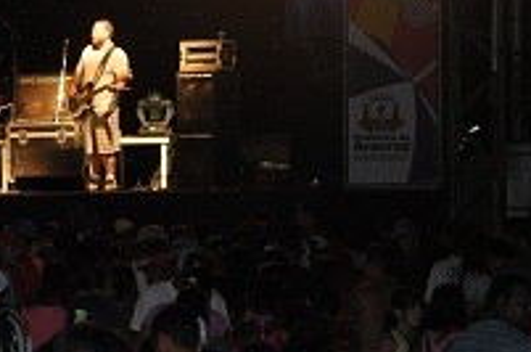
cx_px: -34
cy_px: 221
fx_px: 3932
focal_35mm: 267
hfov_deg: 7.7
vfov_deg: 5.1
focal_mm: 75
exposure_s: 1/60
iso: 800
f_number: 5.3
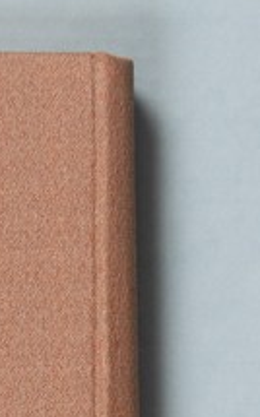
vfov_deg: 8.3
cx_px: -149
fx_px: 2846
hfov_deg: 5.2
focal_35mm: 251
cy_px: 460
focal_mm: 55
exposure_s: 1/125
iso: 200
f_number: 8
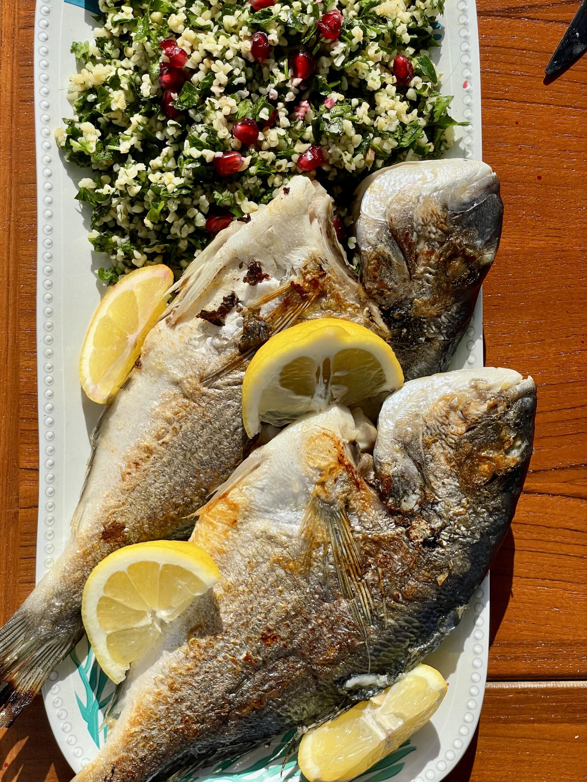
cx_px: 294
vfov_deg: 36.8
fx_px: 1176
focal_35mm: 52
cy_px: 391
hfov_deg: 28.0
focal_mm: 6
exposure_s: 1/2994
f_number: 2
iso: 25
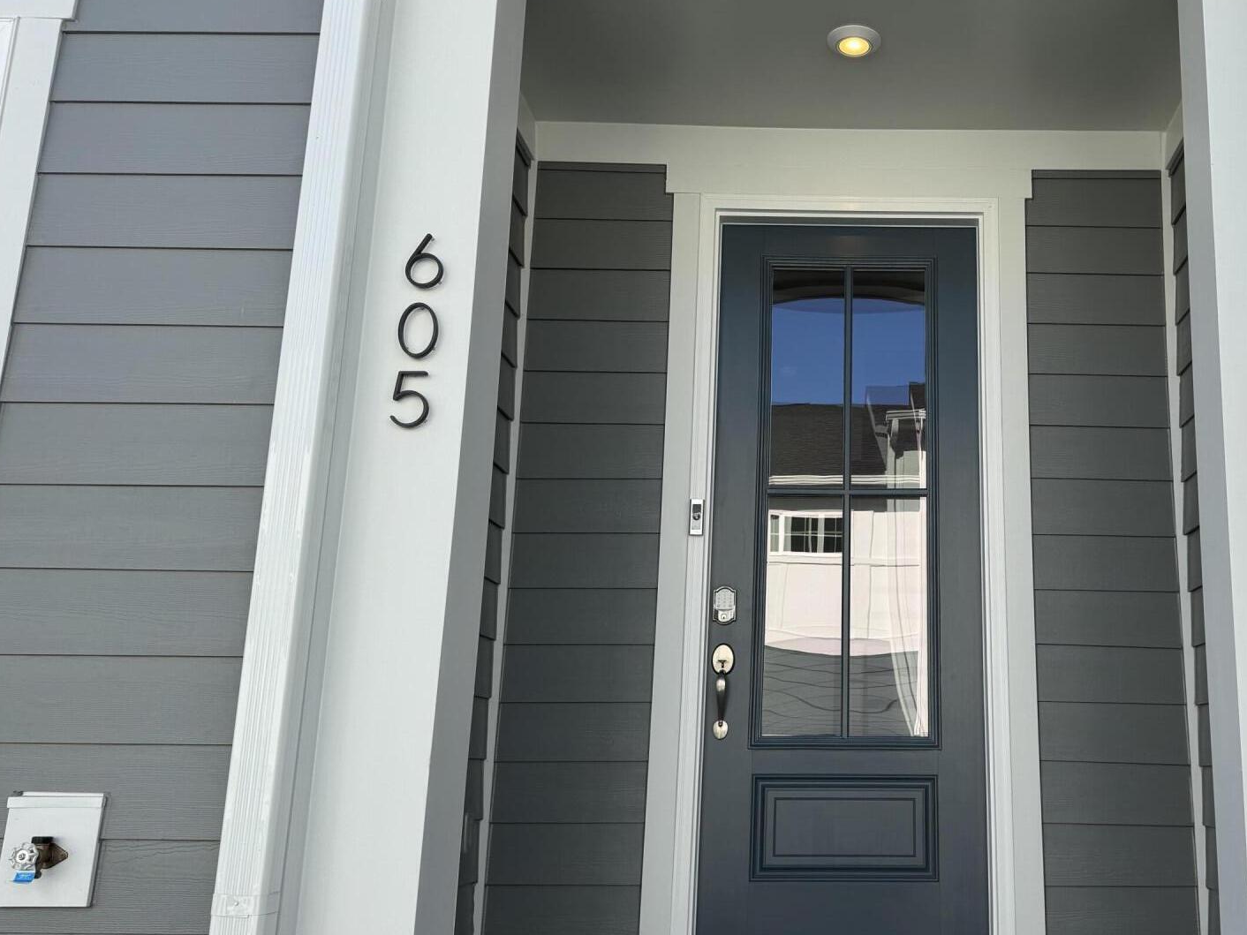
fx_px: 1225
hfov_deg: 52.6
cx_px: 861
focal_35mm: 34
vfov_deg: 41.8
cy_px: 481
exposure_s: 1/1980
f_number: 1.78
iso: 80
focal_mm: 6.76
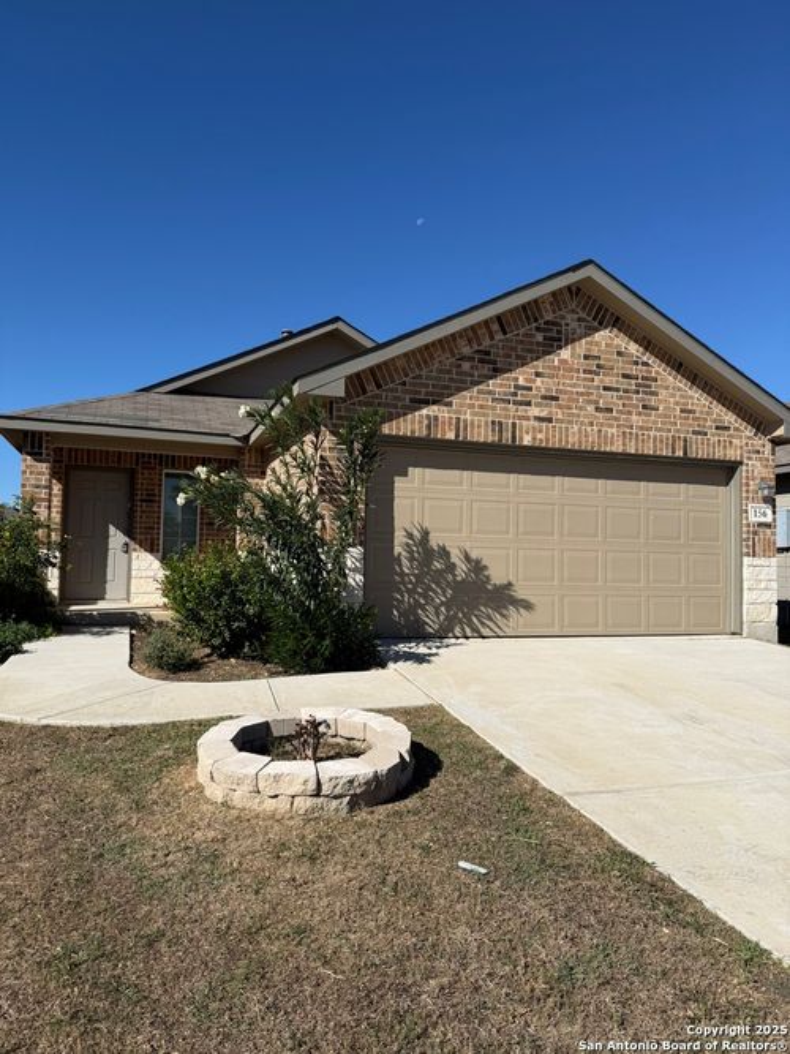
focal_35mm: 24
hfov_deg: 56.8
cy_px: 527
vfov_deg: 71.6
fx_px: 731
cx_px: 395
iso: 80
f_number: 1.78
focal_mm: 6.76
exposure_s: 1/7353
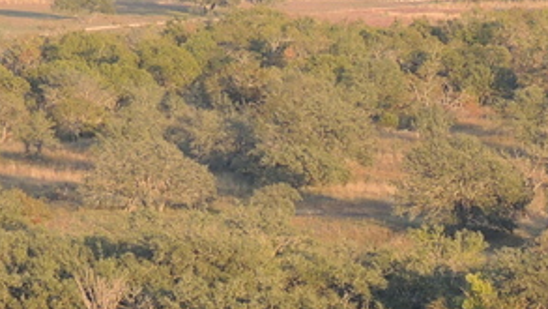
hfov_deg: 3.4
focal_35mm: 643
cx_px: 535
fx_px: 9346
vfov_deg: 1.9
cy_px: 380
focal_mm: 24
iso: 140
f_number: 4.3
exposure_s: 1/125
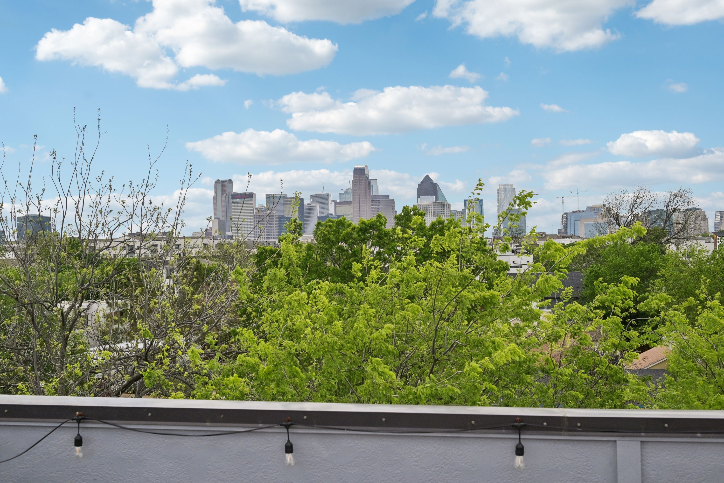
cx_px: 362
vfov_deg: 33.4
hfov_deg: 48.5
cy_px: 242
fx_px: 804
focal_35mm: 40
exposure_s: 1/2000
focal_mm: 40
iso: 400
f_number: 8
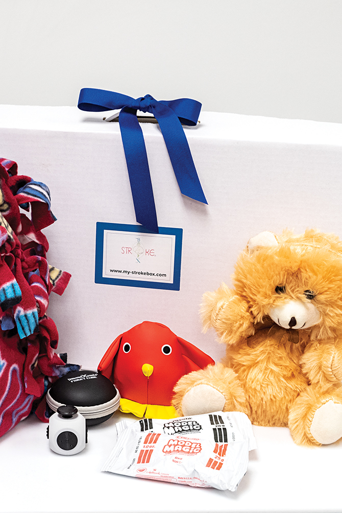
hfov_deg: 26.5
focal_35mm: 51
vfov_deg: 38.9
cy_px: 256
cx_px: 171
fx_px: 727
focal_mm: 34.3
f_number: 5
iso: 1250
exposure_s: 1/60
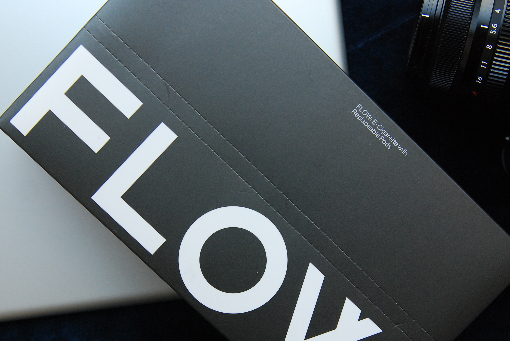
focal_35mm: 63
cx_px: 255
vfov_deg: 21.6
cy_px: 224
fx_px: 890
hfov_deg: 32.0
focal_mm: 27
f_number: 4
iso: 400
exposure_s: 1/160
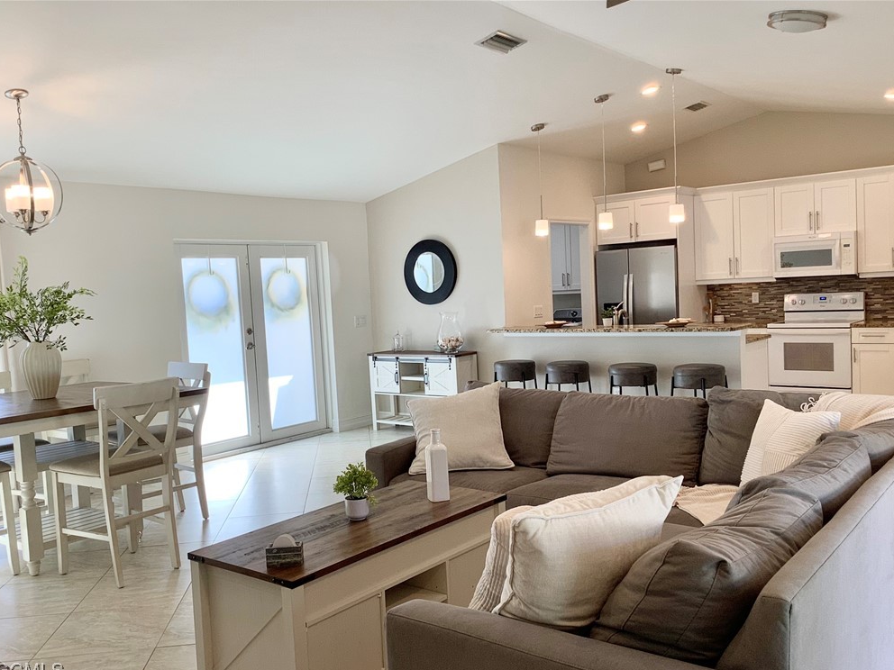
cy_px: 345
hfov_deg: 56.8
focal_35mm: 32
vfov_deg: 44.2
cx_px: 439
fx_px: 826
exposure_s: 1/120
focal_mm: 3.3
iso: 40
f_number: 2.4
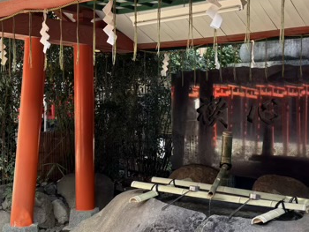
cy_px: 112
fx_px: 464
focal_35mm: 52
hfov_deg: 36.8
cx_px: 148
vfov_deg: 28.1
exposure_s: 1/121
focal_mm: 5.96
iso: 40
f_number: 1.6
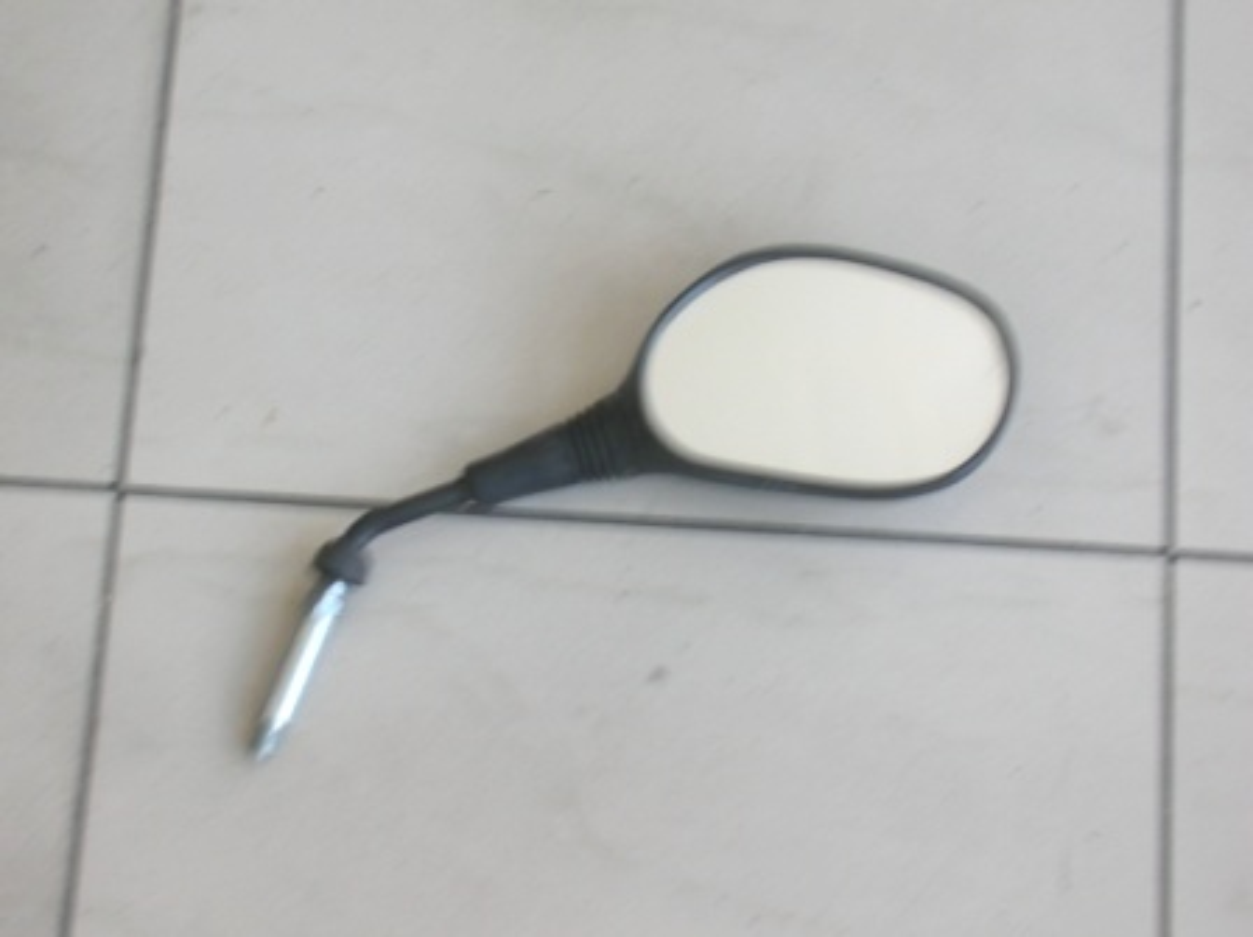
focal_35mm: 78
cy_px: 468
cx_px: 626
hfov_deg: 25.0
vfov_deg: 18.9
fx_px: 2820
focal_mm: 13
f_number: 4.1
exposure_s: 1/30
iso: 50
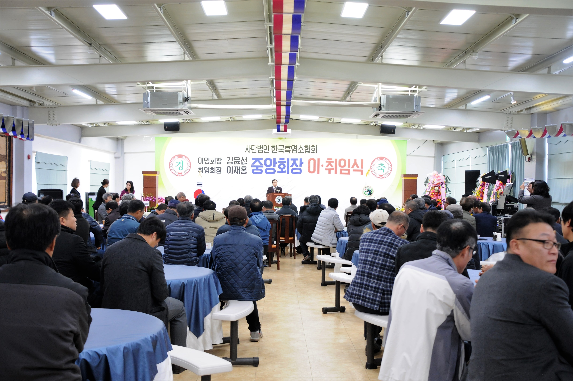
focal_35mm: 42
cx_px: 286
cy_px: 190
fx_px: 668
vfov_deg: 31.8
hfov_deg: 46.4
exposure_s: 1/40
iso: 800
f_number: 4
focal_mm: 28
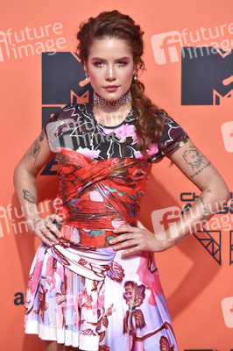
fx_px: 1410
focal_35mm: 145
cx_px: 116
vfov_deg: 14.2
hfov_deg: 9.4
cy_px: 176
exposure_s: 1/250
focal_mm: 145
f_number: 4.5
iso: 2000
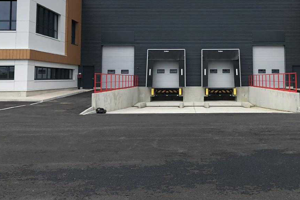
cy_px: 53
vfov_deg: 30.7
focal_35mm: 43
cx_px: 195
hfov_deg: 44.9
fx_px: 358
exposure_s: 1/827
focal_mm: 3.99
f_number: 1.8
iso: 20
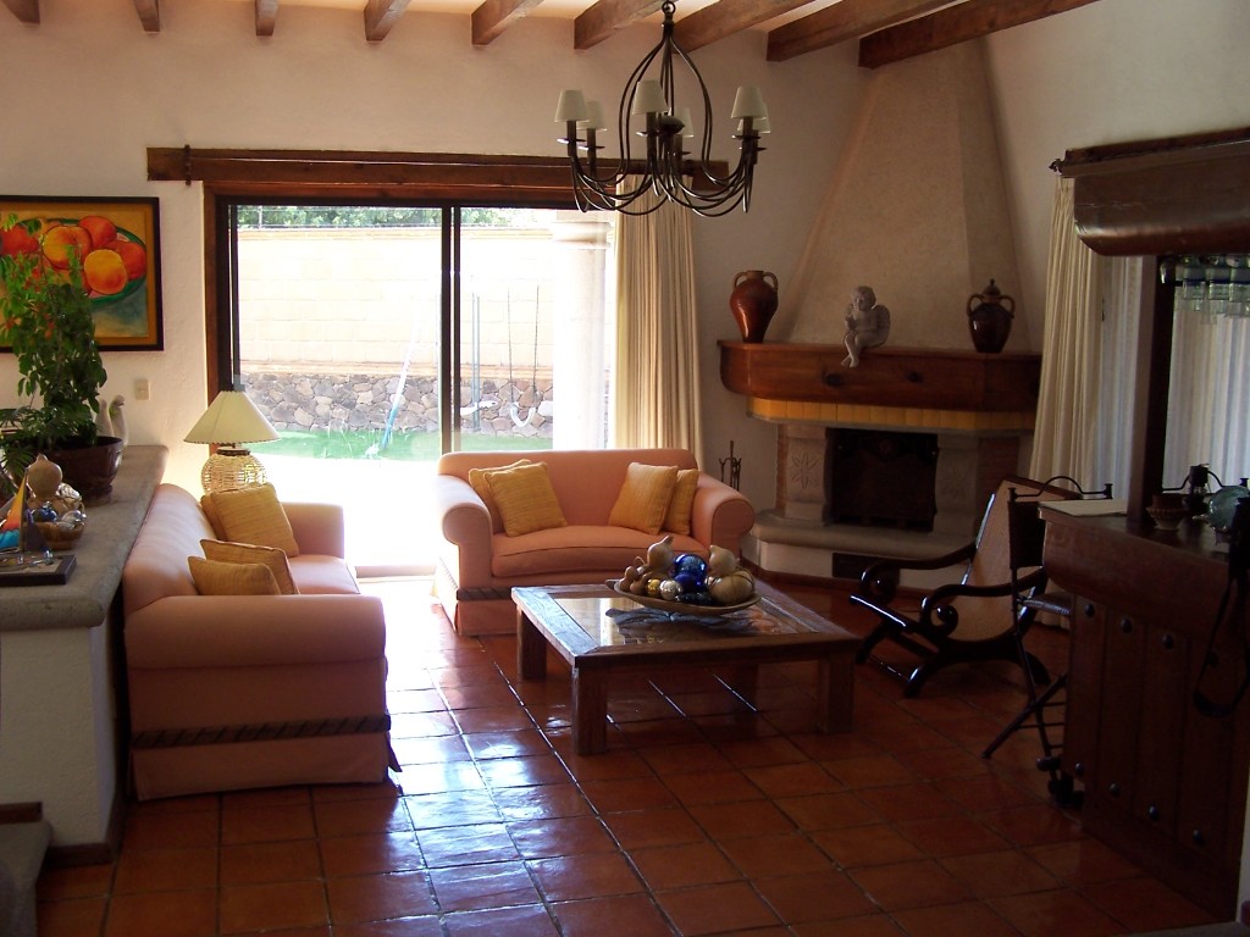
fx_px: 1372
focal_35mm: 38
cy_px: 468
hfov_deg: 49.0
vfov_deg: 37.7
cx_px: 625
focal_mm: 6.3
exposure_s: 1/30
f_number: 2.8
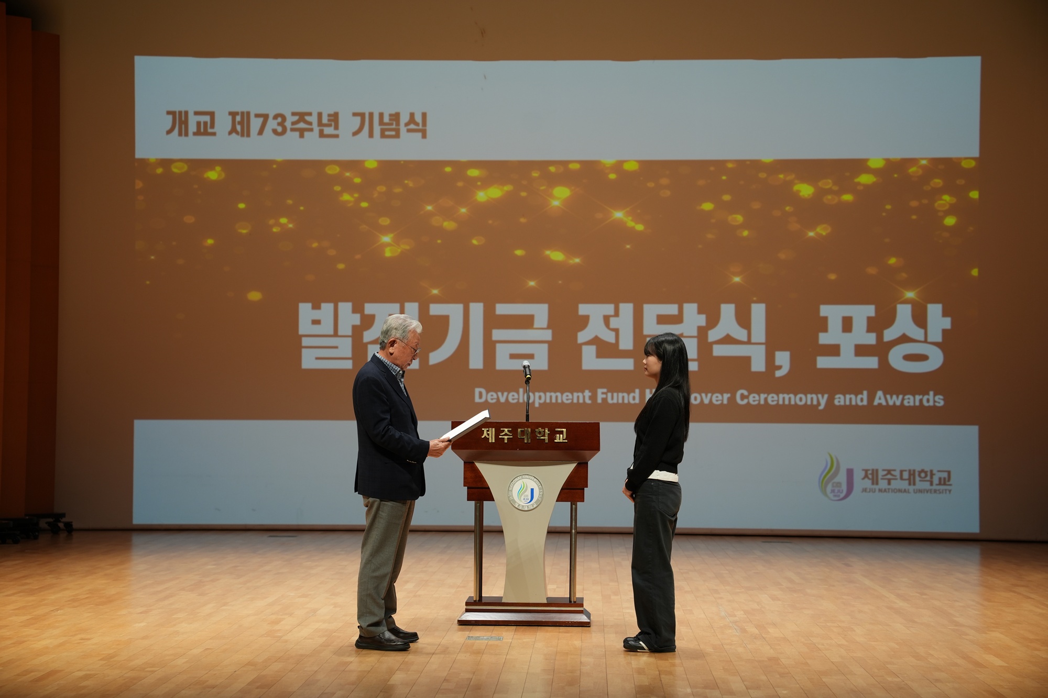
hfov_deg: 28.8
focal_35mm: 70
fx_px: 2037
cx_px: 524
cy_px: 349
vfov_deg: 19.5
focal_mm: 70
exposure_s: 1/160
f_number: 4
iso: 400
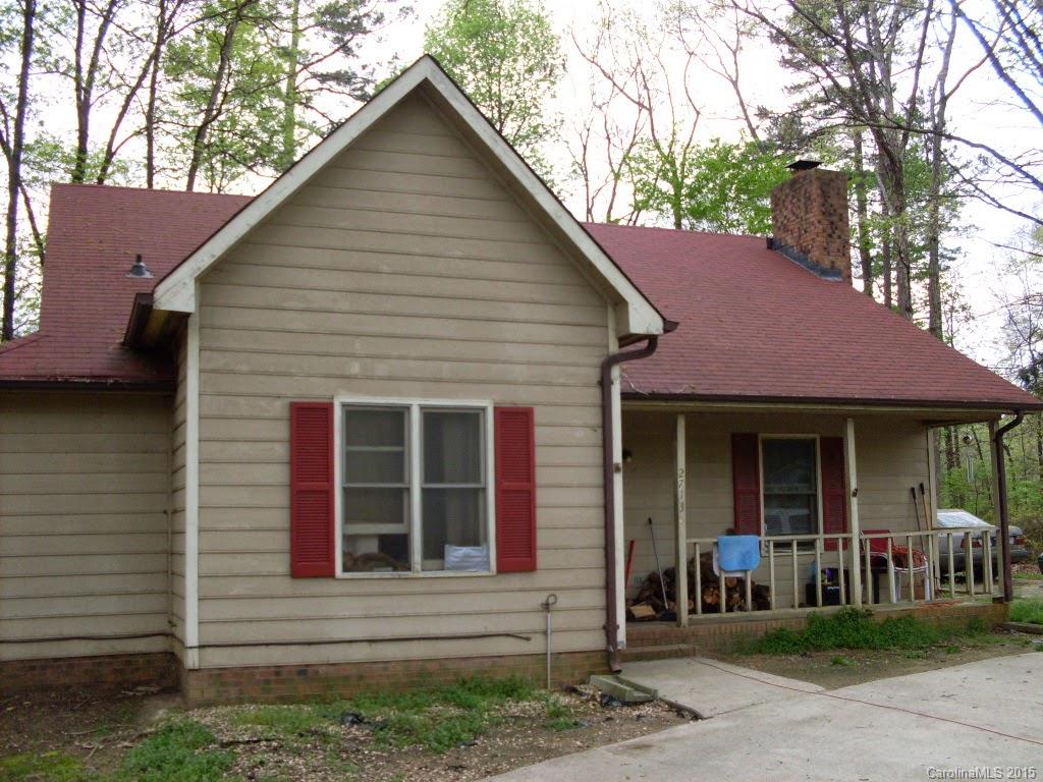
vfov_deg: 37.7
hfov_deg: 49.0
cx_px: 522
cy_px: 391
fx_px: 1145
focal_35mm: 38
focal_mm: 6.3
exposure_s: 1/350
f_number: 2.8
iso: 80
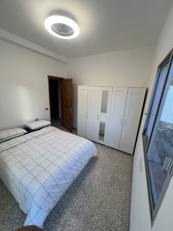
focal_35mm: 13
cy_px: 116
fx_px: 87
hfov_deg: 89.9
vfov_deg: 106.2
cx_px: 86
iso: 64
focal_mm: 1.57
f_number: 1.8
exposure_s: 1/100
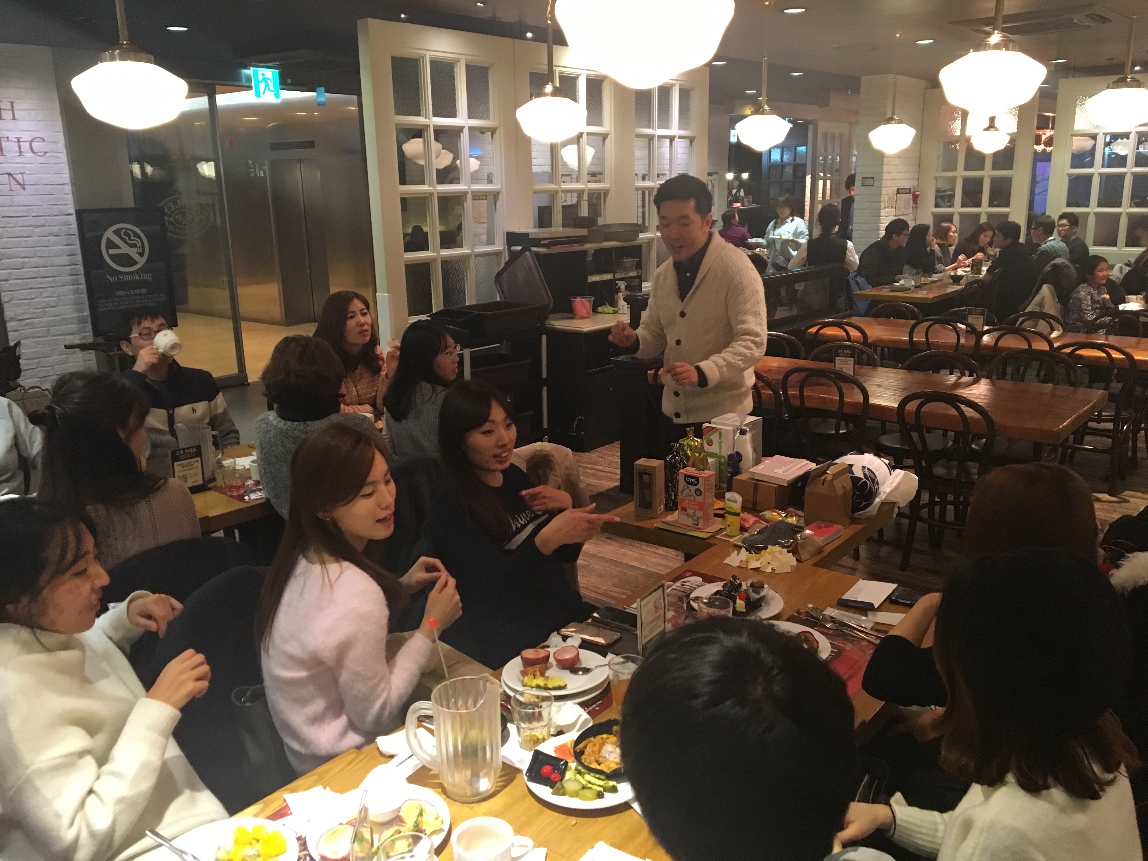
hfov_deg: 61.7
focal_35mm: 29
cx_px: 574
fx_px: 962
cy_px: 430
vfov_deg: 48.2
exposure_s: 1/30
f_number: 2.2
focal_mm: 4.15
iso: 200
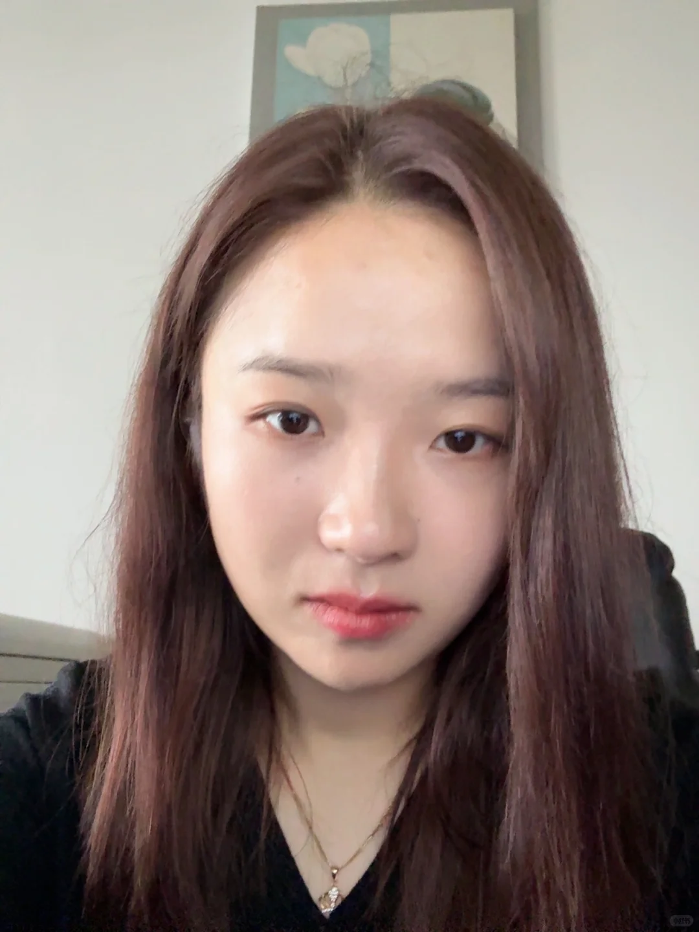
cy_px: 466
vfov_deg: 60.0
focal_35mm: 30
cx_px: 350
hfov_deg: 46.8
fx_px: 808
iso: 500
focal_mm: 2.69
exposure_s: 1/30
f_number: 1.9
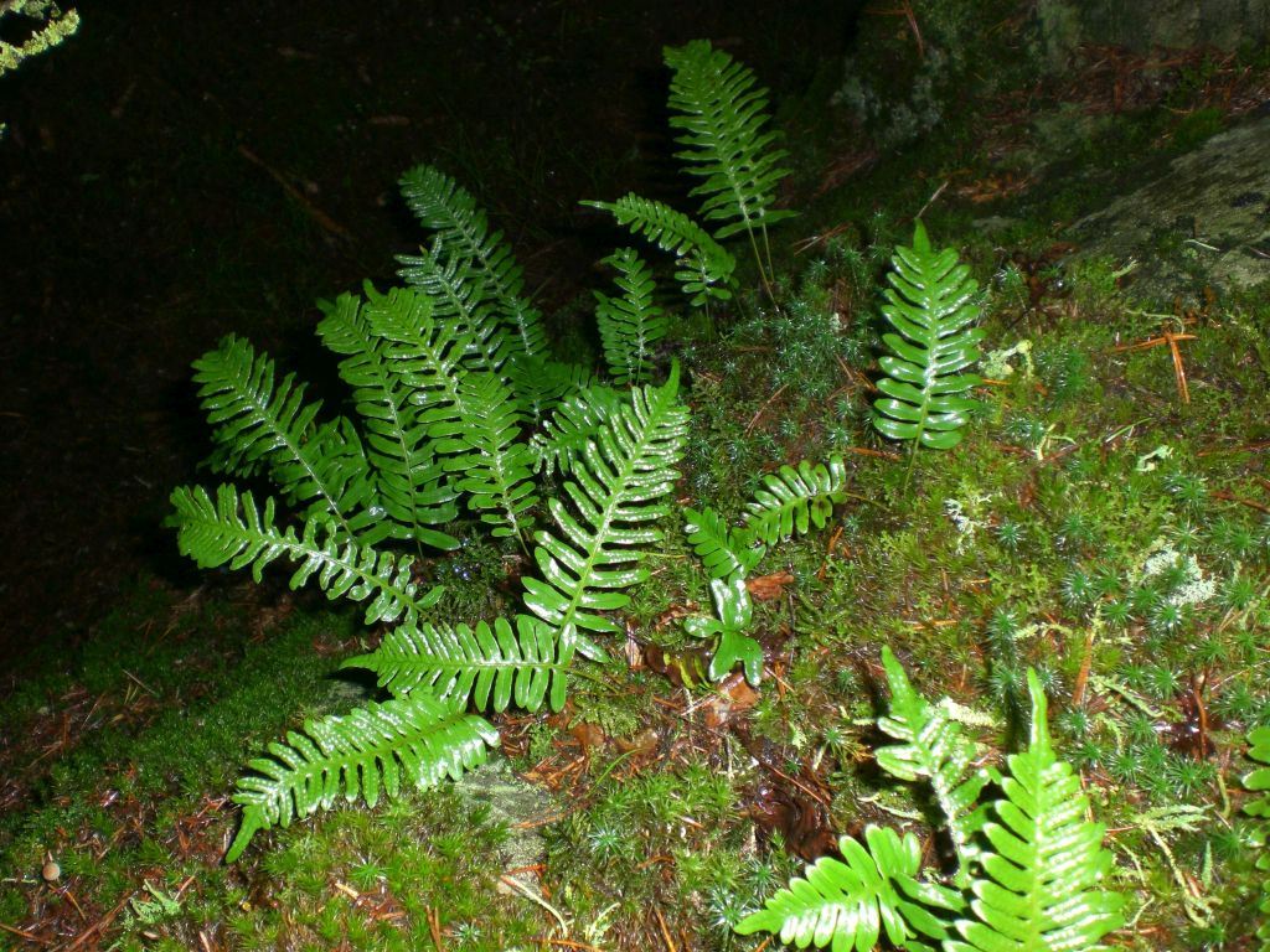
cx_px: 635
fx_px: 1394
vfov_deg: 37.7
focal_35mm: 38
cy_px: 476
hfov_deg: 49.0
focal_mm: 6.3
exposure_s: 1/60
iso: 50
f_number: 3.1
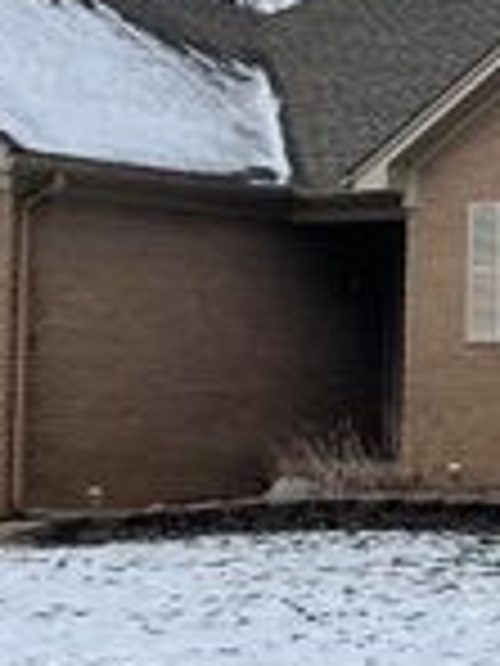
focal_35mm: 117
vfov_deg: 16.8
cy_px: 281
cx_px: 590
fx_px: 2253
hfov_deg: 12.4
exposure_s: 1/1261
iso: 32
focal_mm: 4.2
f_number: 1.6
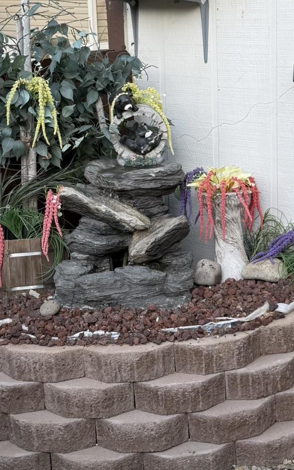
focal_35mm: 58
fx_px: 744
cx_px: 208
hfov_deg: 22.2
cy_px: 146
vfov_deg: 34.7
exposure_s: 1/196
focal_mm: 6.76
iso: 64
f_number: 1.78
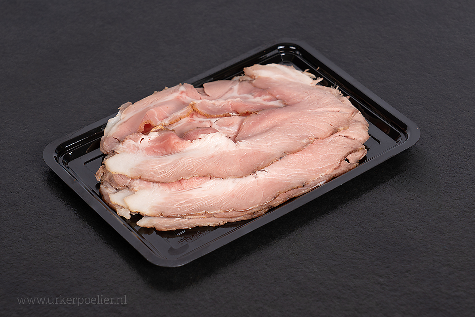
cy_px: 158
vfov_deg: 13.0
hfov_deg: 19.5
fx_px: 1385
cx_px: 238
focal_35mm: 105
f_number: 9
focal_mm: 105
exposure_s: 1/160
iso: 100
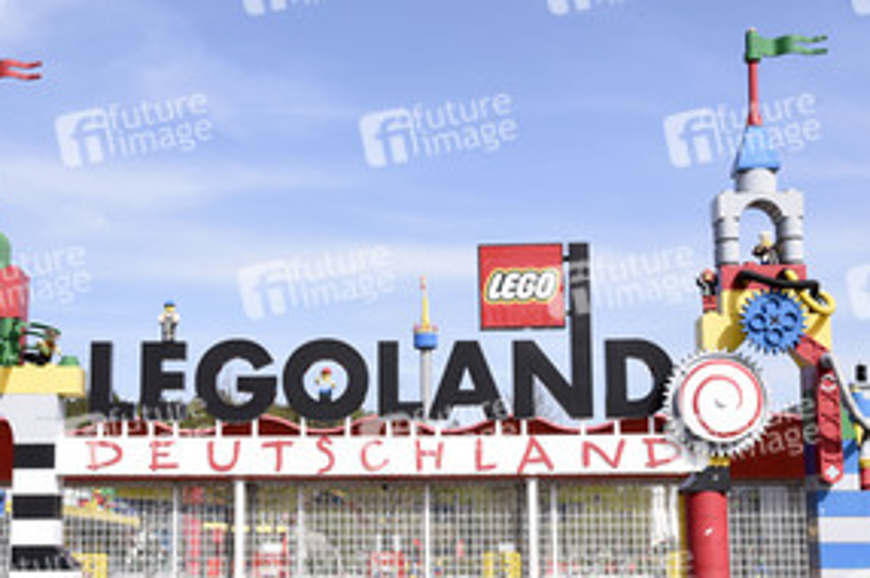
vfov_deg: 22.5
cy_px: 359
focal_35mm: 60
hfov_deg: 33.4
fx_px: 1448
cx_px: 357
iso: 200
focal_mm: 38
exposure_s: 1/160
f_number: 11
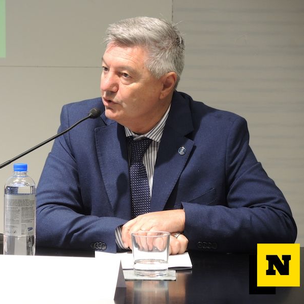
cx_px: 112
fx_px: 2057
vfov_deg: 8.5
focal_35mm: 207
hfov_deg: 8.5
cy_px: 152
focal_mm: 37.4
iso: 400
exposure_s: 1/25
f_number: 4
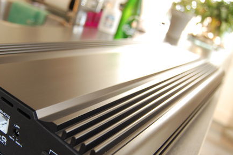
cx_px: 73
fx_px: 259
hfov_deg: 47.5
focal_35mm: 40
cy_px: 111
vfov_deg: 32.9
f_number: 3.5
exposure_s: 1/60
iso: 400
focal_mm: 18
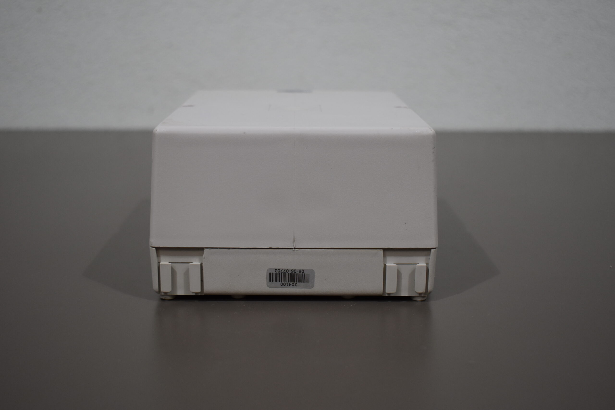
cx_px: 308
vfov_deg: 28.1
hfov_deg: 41.1
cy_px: 205
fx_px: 820
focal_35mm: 48
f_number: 4.5
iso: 640
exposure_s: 1/250
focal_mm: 32
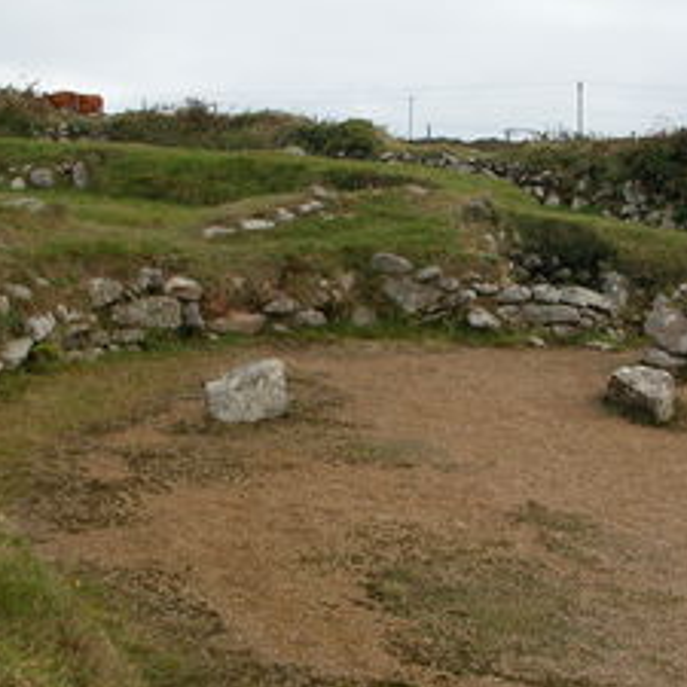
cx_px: 348
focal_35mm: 55
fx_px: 1235
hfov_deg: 31.1
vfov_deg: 31.0
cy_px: 272
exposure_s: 1/233
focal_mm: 8.9
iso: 100
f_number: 5.6
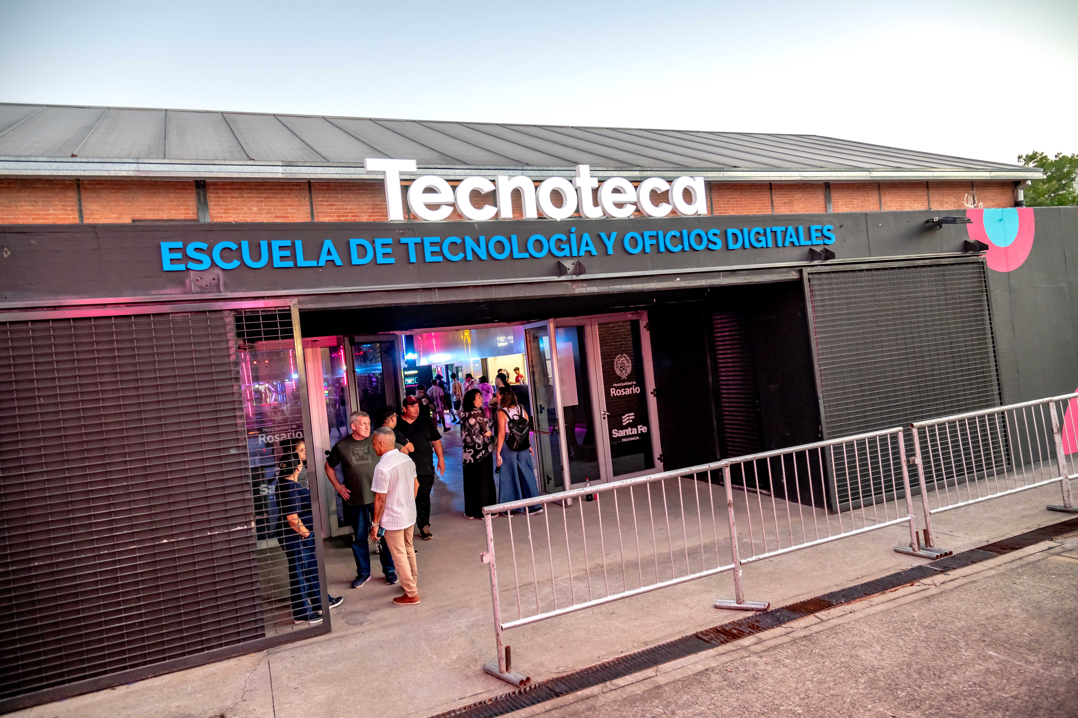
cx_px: 539
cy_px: 359
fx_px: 718
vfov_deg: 53.1
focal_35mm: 24
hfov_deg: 73.8
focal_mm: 24
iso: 2000
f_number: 4.5
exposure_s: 1/100
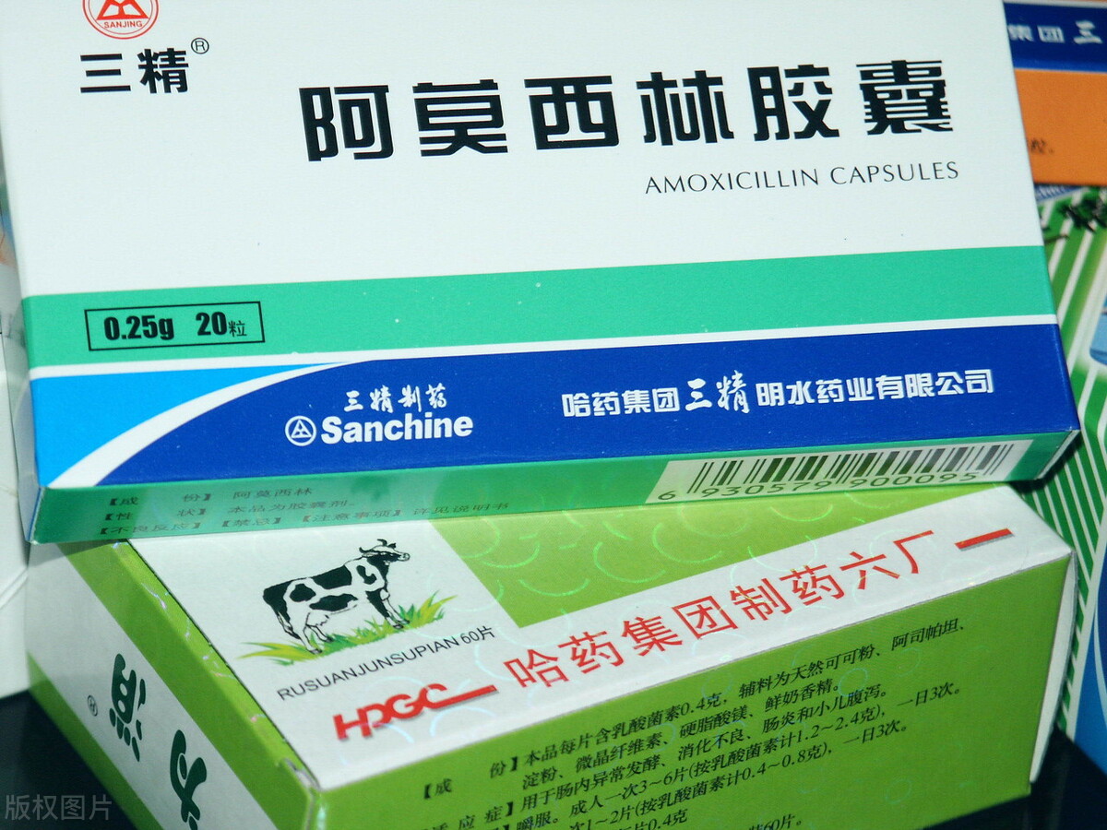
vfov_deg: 7.5
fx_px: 6364
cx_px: 554
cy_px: 415
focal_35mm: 199
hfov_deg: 9.9
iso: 100
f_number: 3.5
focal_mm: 50.28
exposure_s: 1/180
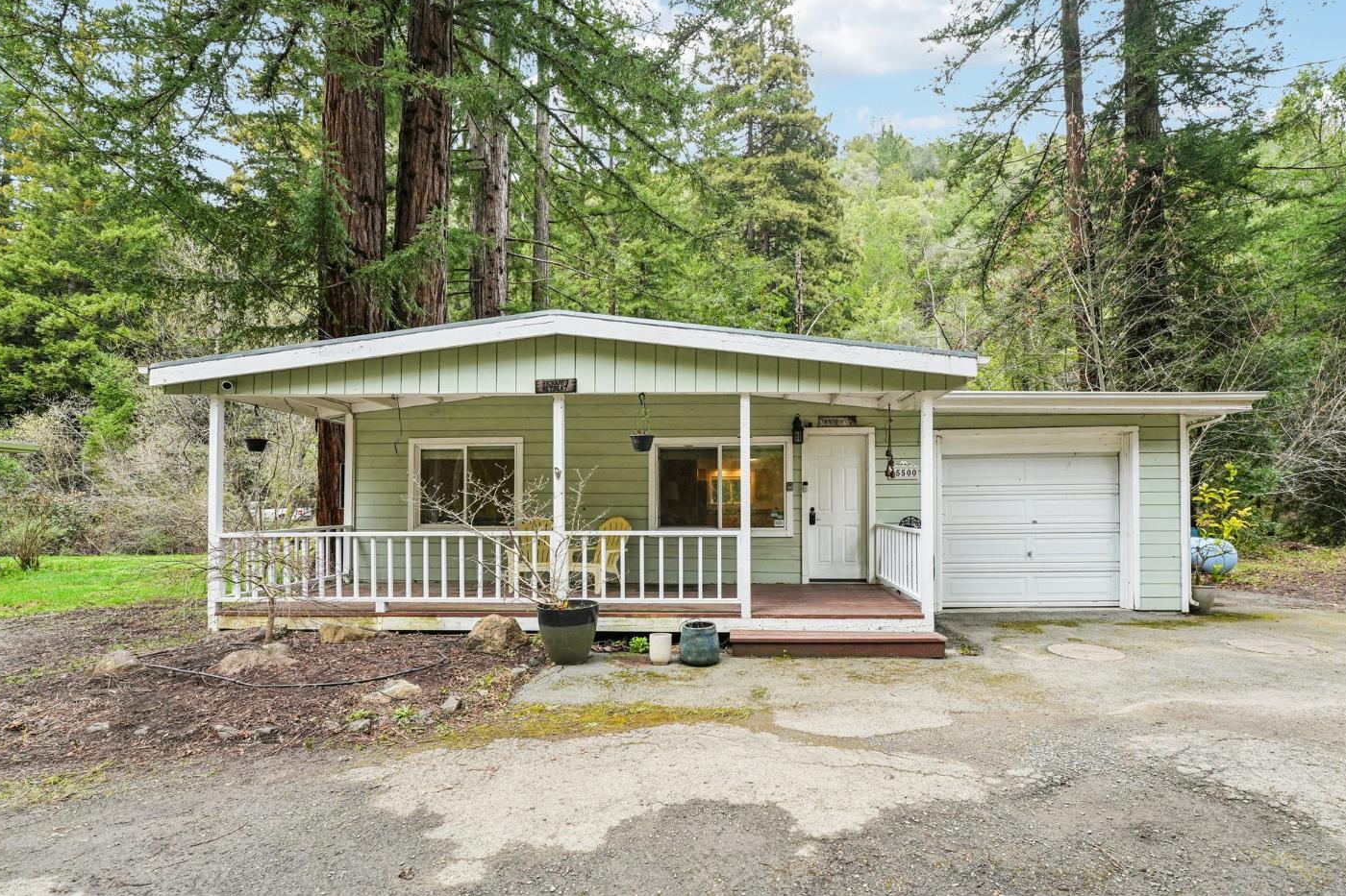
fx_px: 561
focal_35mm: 15
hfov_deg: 100.3
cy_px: 472
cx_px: 712
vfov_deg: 77.2
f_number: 9
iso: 800
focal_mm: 14
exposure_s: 1/100
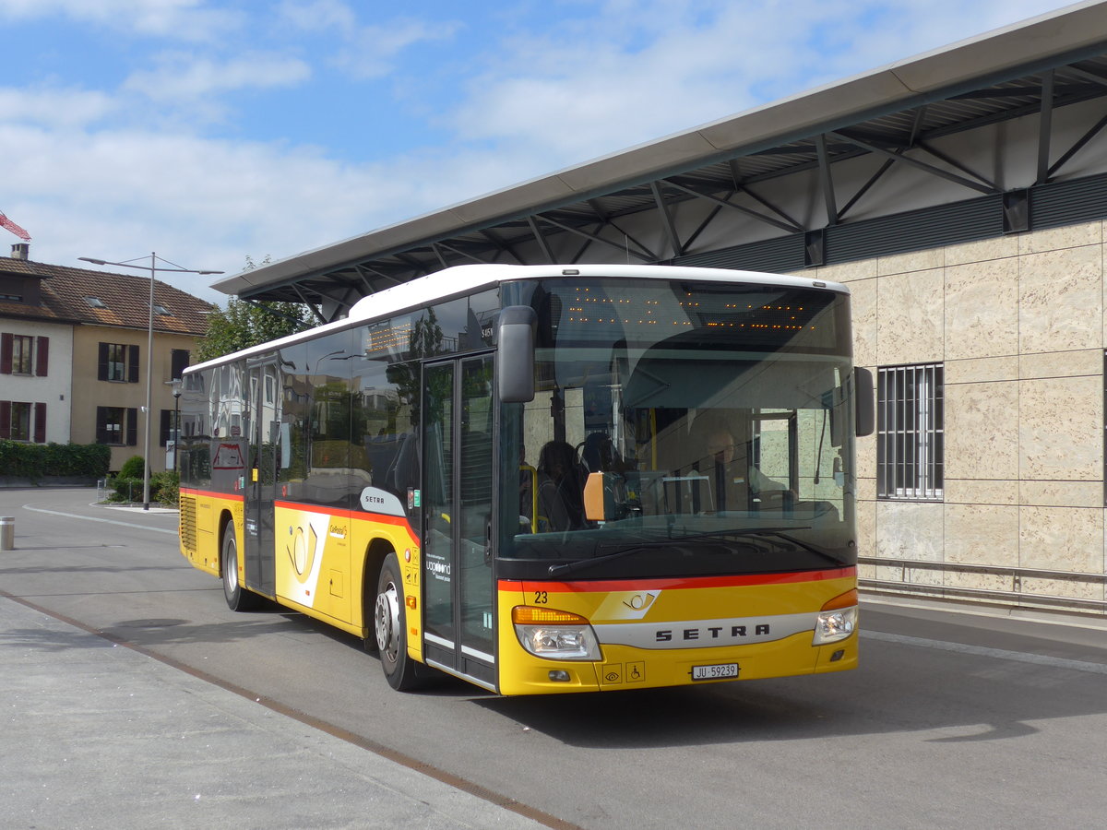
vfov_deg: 31.5
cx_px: 554
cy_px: 415
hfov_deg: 41.2
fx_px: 1471
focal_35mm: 46
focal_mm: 9.5
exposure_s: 1/1600
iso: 80
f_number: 3
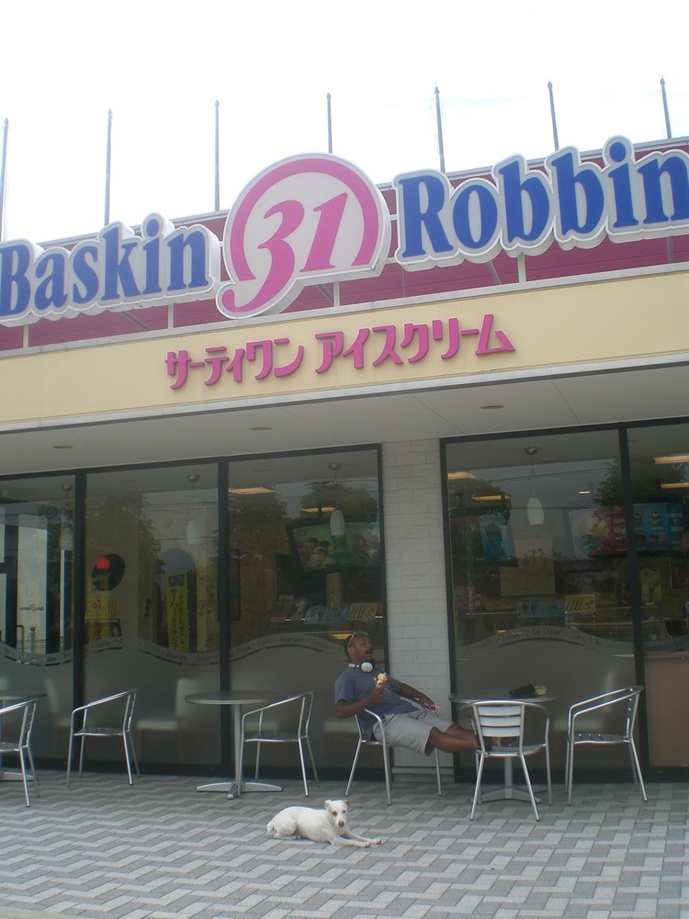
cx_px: 344
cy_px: 460
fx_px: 1008
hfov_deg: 37.7
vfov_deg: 49.0
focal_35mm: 38
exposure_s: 1/320
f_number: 4.4
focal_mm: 6.3
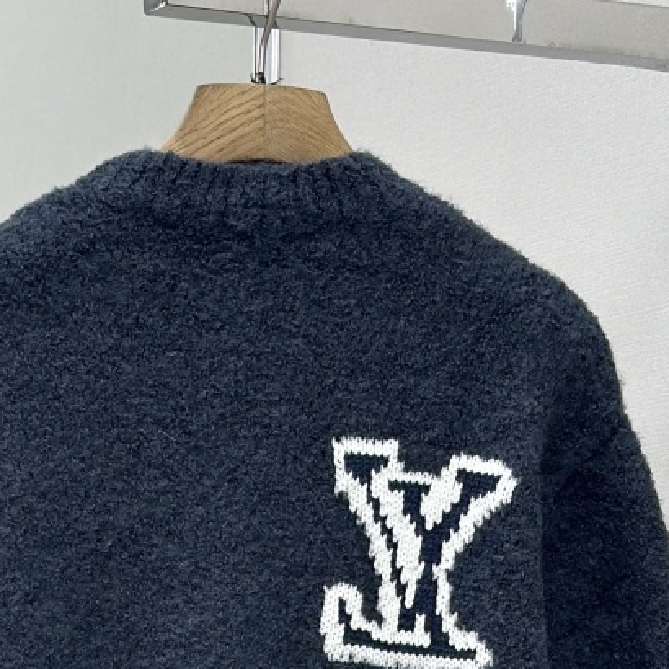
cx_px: 227
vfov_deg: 11.4
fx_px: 3258
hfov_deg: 11.7
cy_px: 920
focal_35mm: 149
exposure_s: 1/198
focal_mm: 6.86
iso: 80
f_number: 1.78
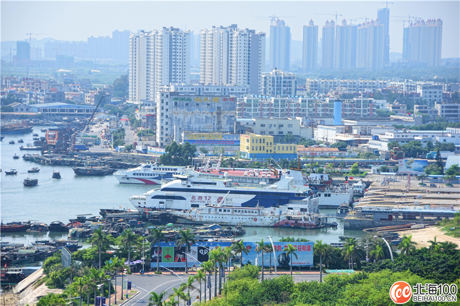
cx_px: 230
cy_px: 153
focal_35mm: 158
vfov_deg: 8.7
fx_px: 2012
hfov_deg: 13.0
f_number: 5.6
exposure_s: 1/1000
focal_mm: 105
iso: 200
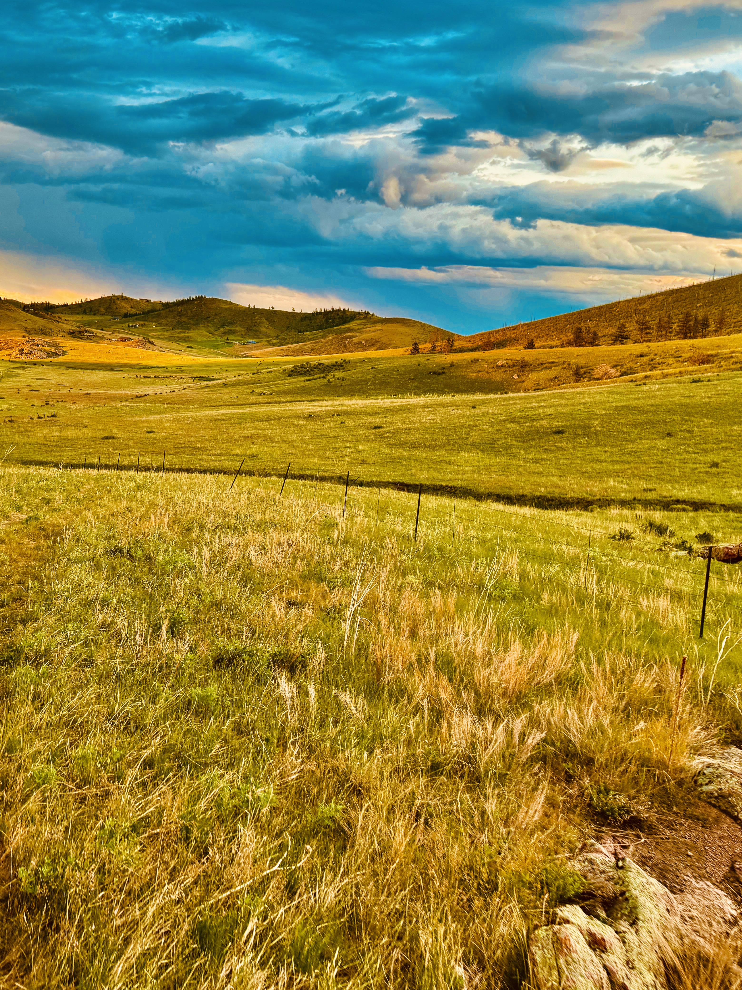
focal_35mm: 33
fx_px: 943
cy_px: 490
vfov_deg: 55.3
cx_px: 265
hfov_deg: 42.5
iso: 64
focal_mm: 6.76
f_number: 1.78
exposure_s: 1/121
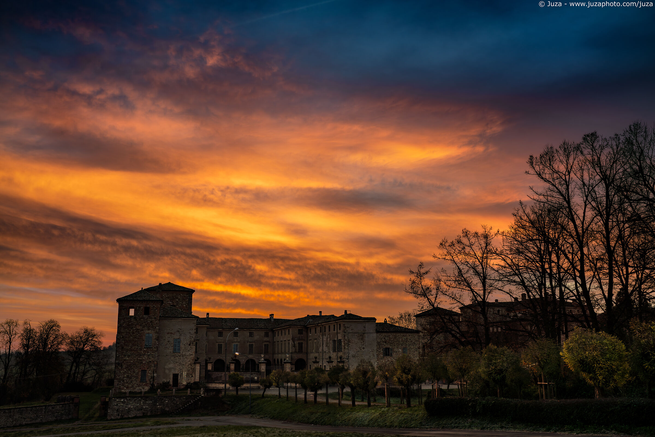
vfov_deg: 36.0
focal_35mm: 37
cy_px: 218
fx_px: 673
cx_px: 328
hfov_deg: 51.9
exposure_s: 1/25
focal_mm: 37
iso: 100
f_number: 8
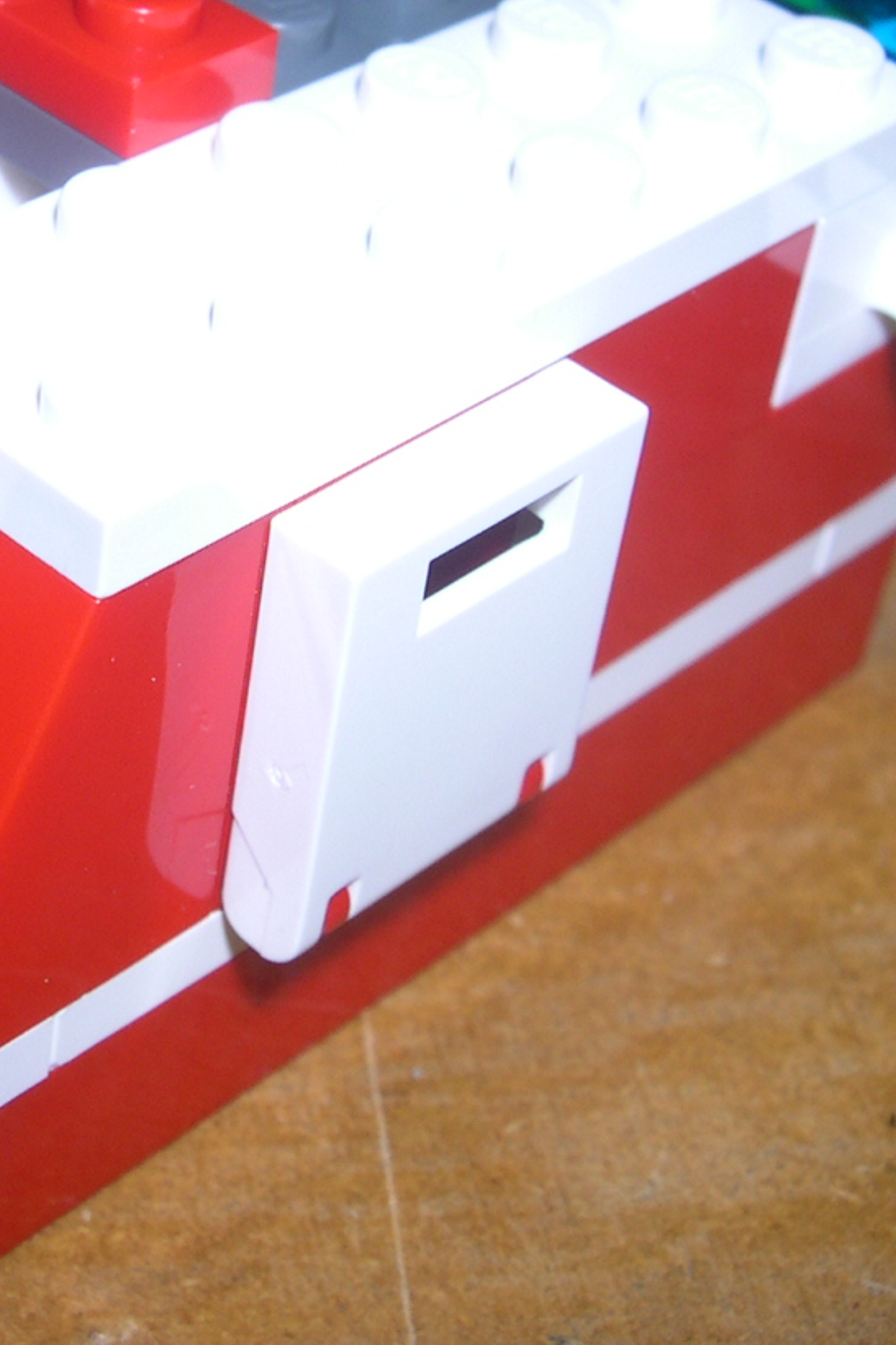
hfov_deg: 17.3
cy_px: 396
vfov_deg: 26.1
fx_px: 2876
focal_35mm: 77
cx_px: -5
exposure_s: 1/60
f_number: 7.6
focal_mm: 8
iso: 100
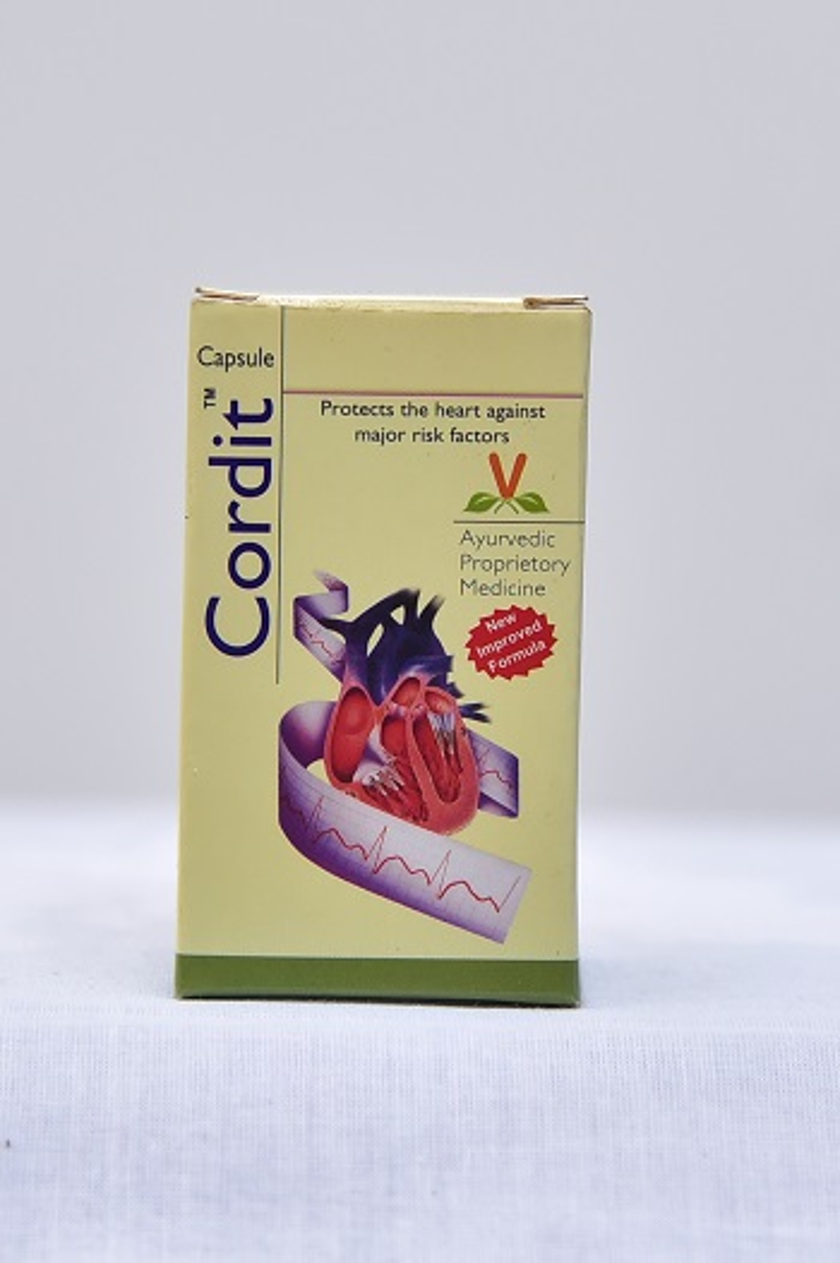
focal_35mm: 78
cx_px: 420
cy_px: 632
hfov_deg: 17.5
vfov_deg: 26.0
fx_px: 2733
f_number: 4
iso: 1250
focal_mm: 78
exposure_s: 1/125
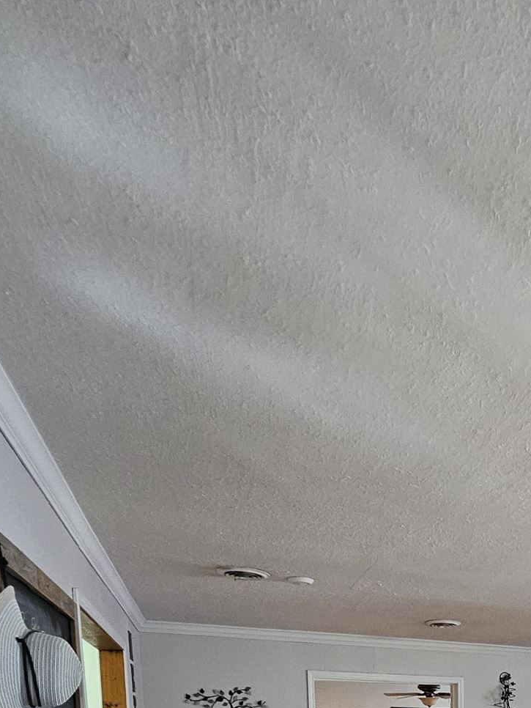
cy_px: 828
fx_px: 634
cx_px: 519
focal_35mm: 31
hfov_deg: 40.4
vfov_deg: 41.8
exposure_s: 1/40
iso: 320
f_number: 2.2
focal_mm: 2.2
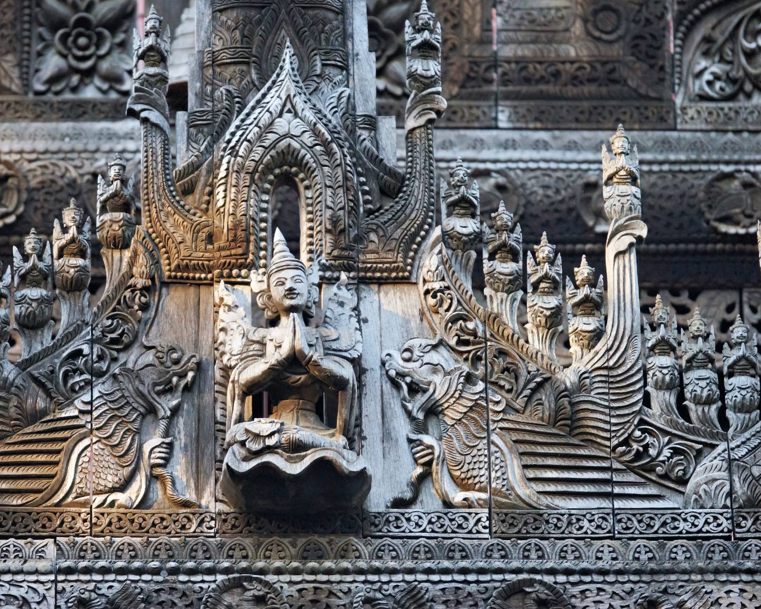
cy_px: 304
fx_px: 6352
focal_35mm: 282
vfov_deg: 5.5
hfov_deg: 6.9
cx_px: 304
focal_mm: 250
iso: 1600
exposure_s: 1/200
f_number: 5.6
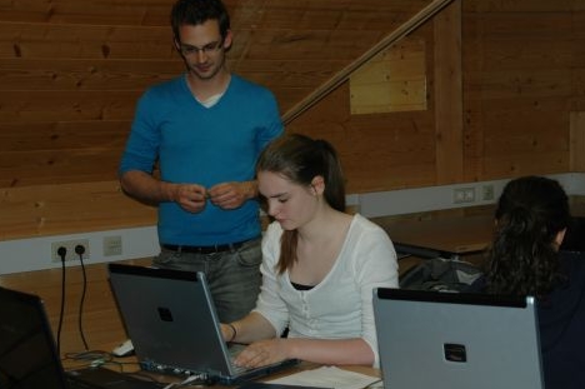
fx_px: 1088
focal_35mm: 67
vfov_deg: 20.3
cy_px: 200
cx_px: 315
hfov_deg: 30.1
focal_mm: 38
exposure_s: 1/60
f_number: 4.8
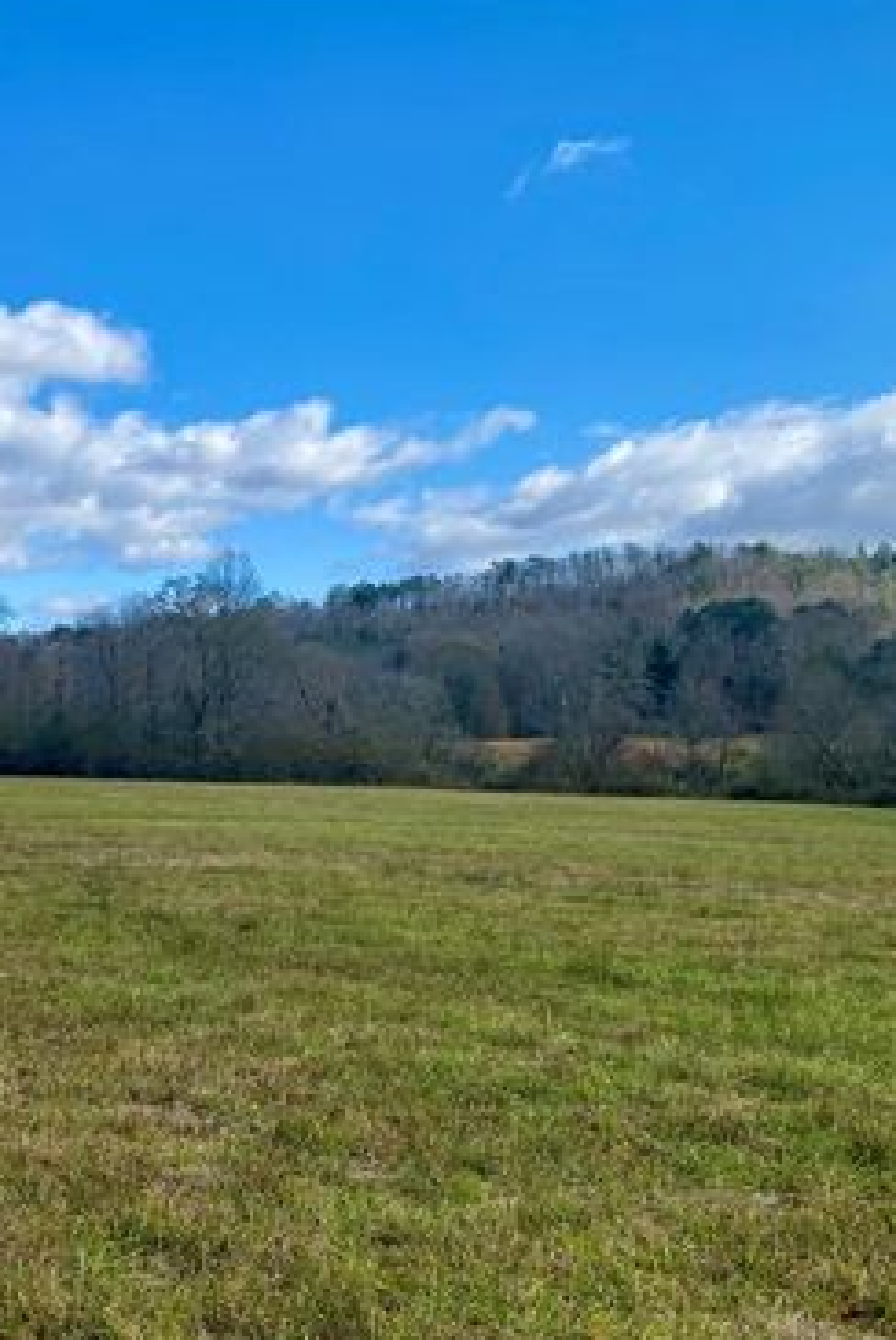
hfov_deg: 35.3
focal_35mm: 37
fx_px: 1379
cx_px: 242
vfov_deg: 51.8
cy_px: 659
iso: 32
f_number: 1.8
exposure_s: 1/2358
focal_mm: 4.25
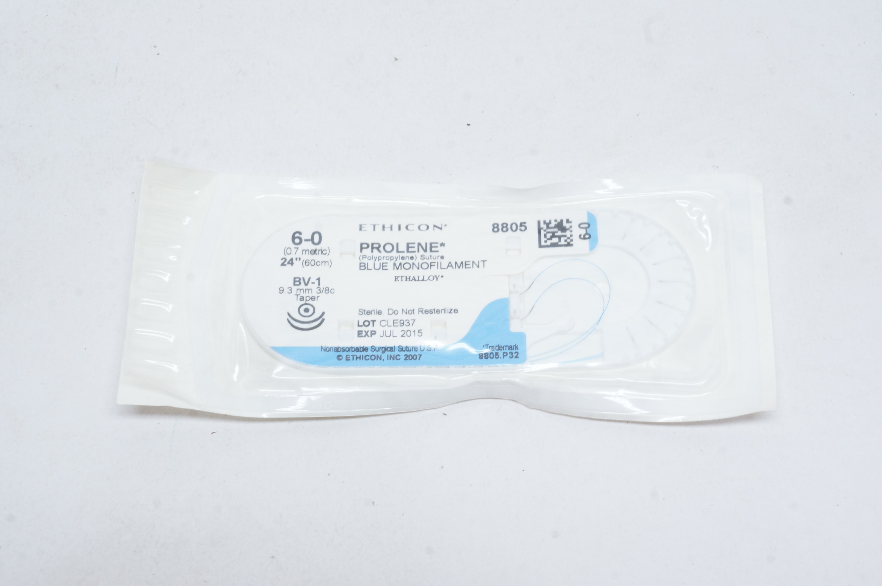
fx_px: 1652
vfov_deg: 20.1
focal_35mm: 68
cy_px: 293
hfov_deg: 29.9
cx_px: 441
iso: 800
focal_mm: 45
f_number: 16
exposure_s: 1/10
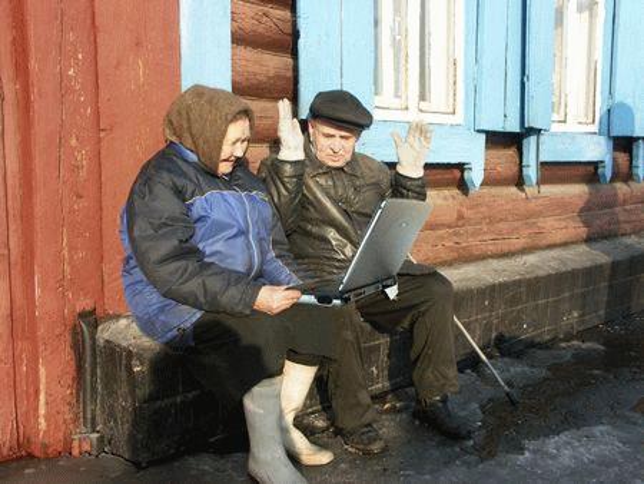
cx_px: 322
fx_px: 689
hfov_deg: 50.1
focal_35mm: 37
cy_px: 242
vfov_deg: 38.7
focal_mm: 9.45
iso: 64
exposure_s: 1/160
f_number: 5.6
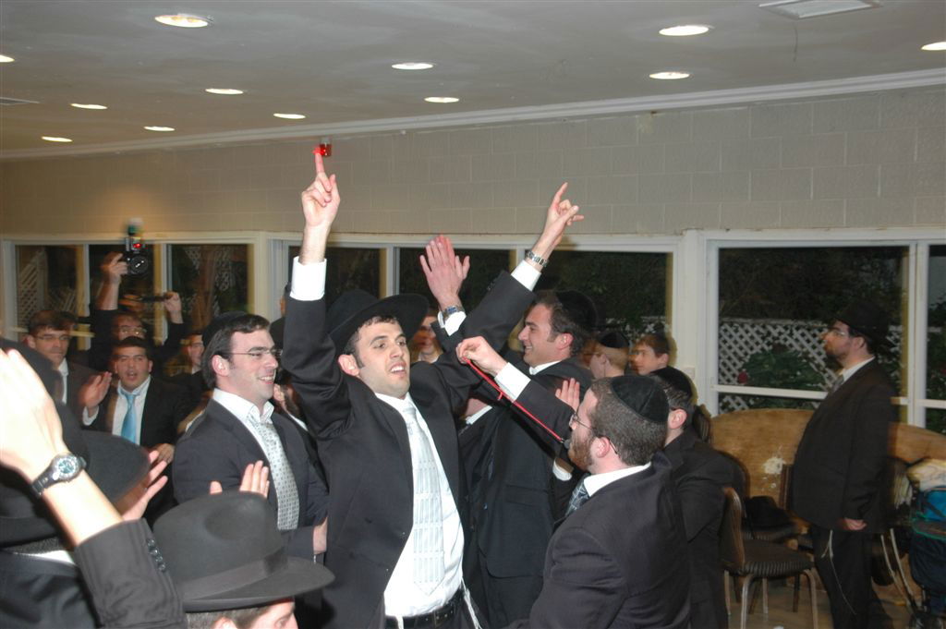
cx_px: 473
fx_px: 1024
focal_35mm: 39
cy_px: 314
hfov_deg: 49.6
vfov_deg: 34.2
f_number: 5
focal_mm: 26
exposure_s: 1/60
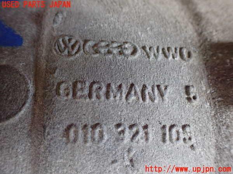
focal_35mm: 30
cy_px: 87
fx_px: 202
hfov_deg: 60.0
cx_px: 116
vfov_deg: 46.8
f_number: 2.3
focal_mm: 5.4
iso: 640
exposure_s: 1/125
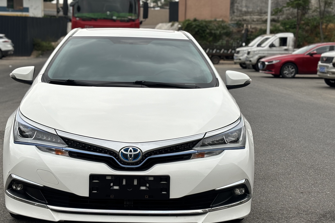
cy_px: 120
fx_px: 633
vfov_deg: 20.0
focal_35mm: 68
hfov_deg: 29.6
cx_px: 139
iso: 32
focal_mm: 5.96
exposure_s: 1/377
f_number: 1.6
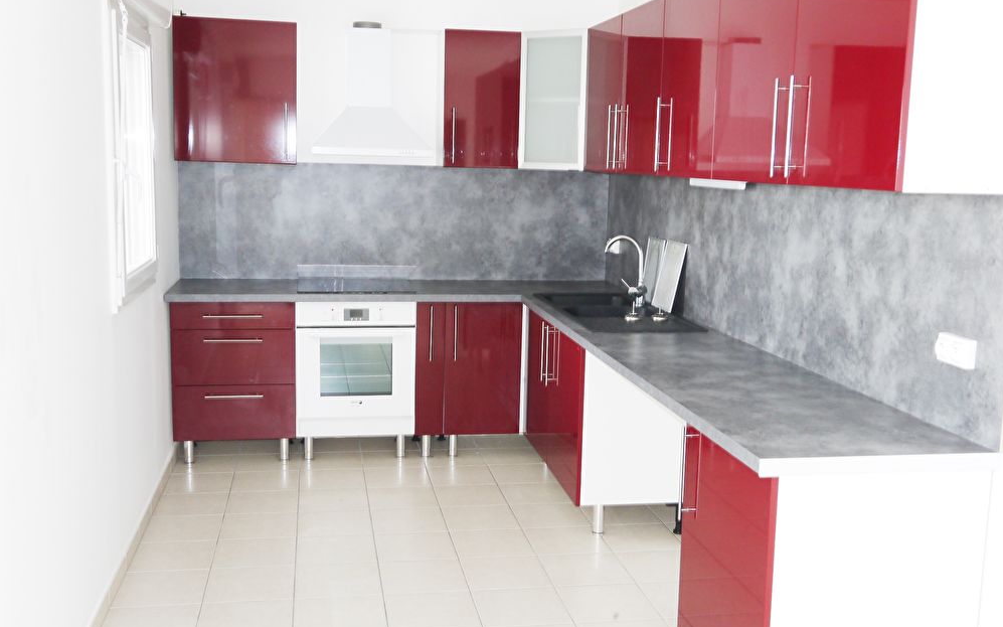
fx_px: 1011
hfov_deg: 52.8
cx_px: 506
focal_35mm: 37
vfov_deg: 34.4
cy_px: 327
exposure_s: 1/60
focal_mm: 17
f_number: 4.2
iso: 400
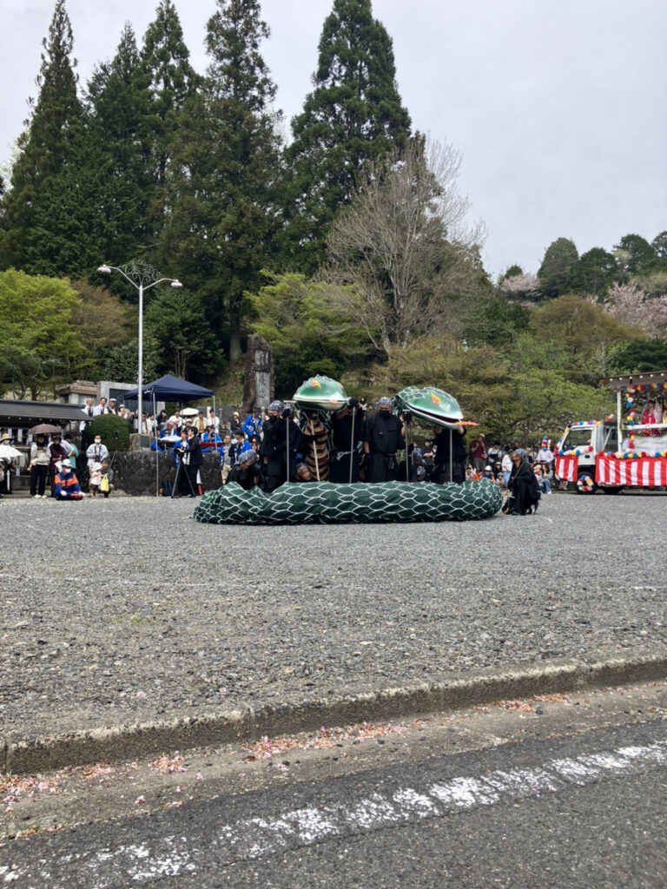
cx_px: 334
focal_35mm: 28
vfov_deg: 63.4
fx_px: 719
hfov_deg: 49.7
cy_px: 444
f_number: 1.8
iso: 32
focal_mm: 3.99
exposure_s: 1/917
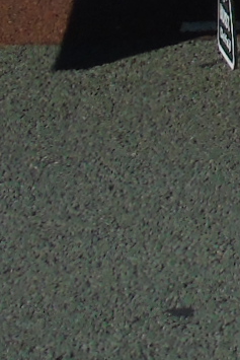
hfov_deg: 6.1
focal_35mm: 220
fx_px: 2198
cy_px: -454
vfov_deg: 8.6
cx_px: 486
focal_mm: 5.2
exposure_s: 1/1000
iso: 80
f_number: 4.2
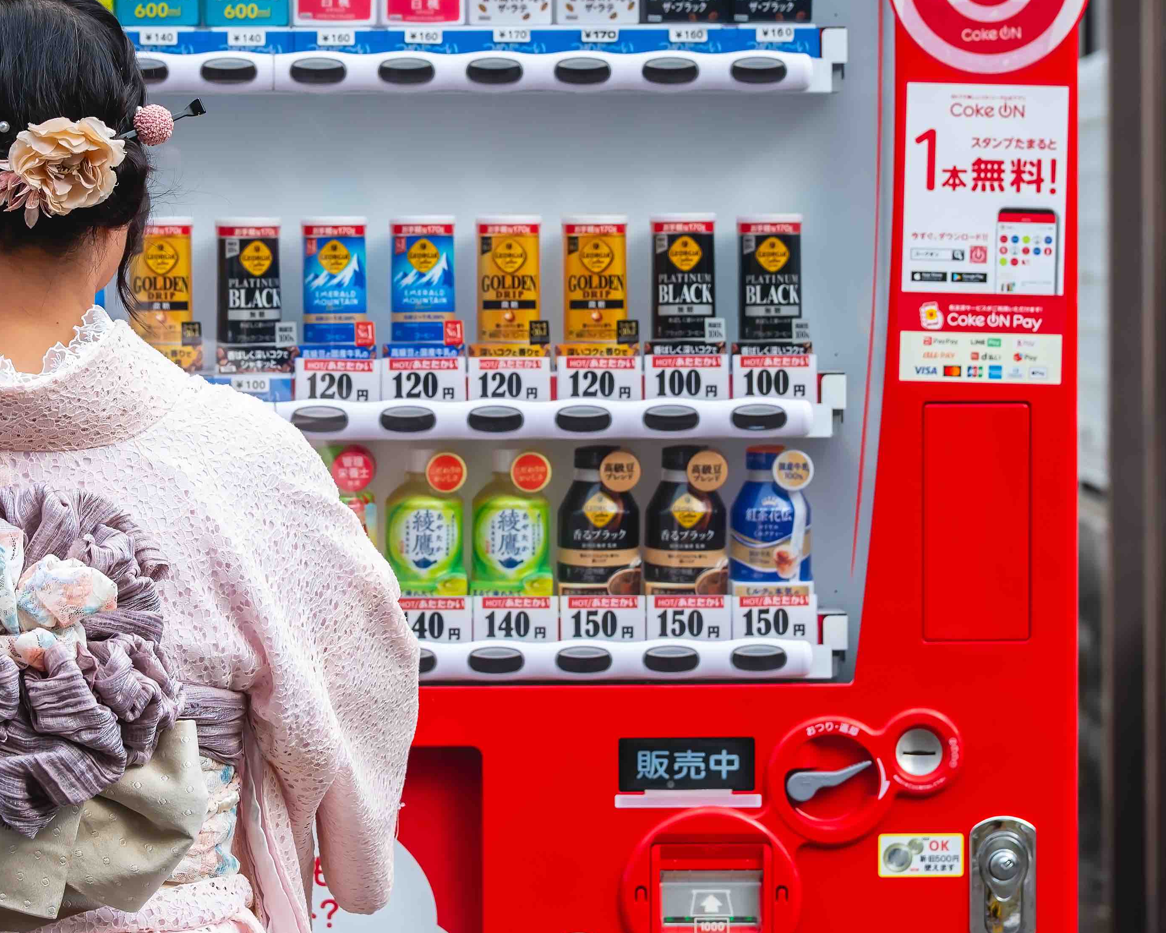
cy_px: 492
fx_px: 6004
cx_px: 404
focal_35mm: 174
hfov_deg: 11.1
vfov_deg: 8.9
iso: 160
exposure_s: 1/100
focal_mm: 85
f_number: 5.6
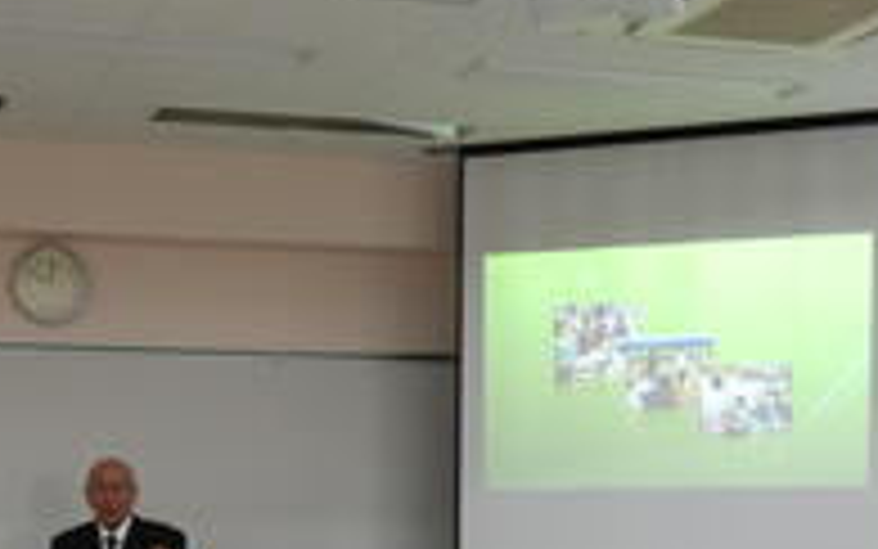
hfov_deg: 26.9
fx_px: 1819
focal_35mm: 76
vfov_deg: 16.5
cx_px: 252
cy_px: 639
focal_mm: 6.2
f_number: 3.4
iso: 200
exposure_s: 1/80
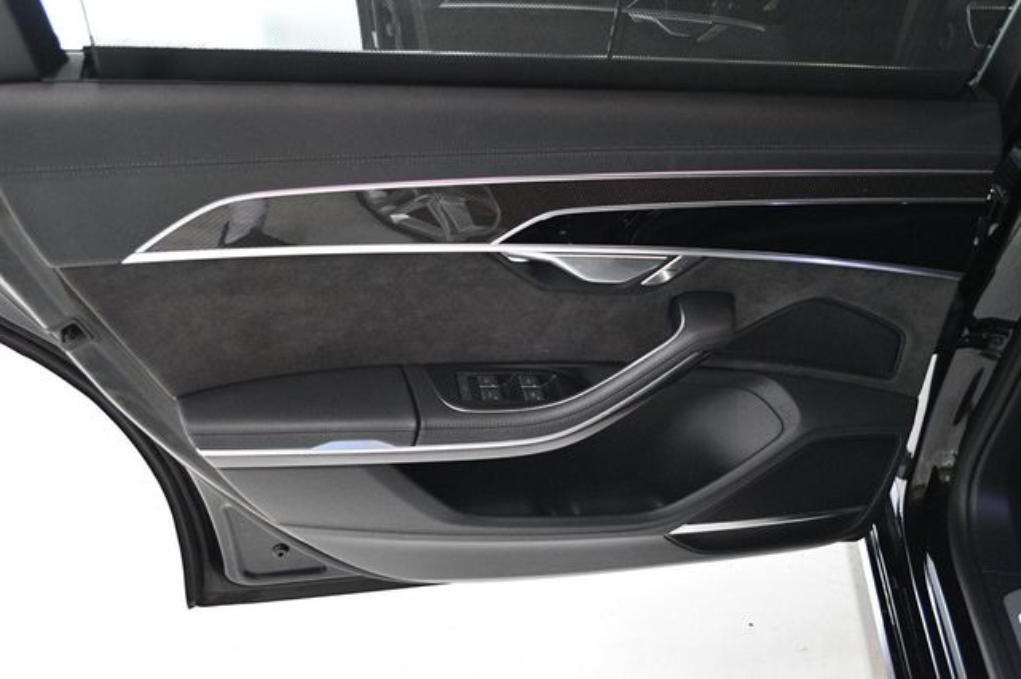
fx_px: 935
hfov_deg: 57.2
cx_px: 510
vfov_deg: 39.9
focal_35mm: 33
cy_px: 340
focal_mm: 22
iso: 3200
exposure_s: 1/80
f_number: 4
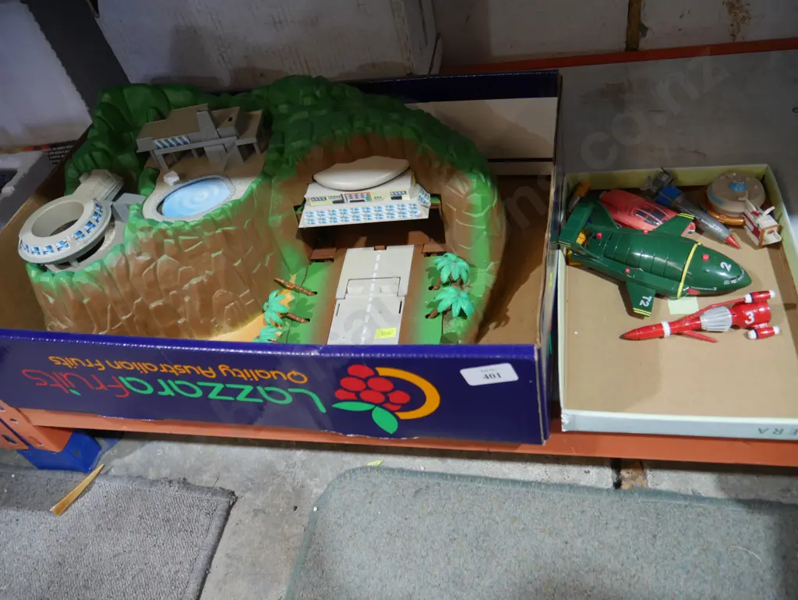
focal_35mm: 28
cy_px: 300
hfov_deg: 63.4
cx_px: 399
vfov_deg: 49.8
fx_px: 646
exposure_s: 1/60
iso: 500
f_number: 3.5
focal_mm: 14
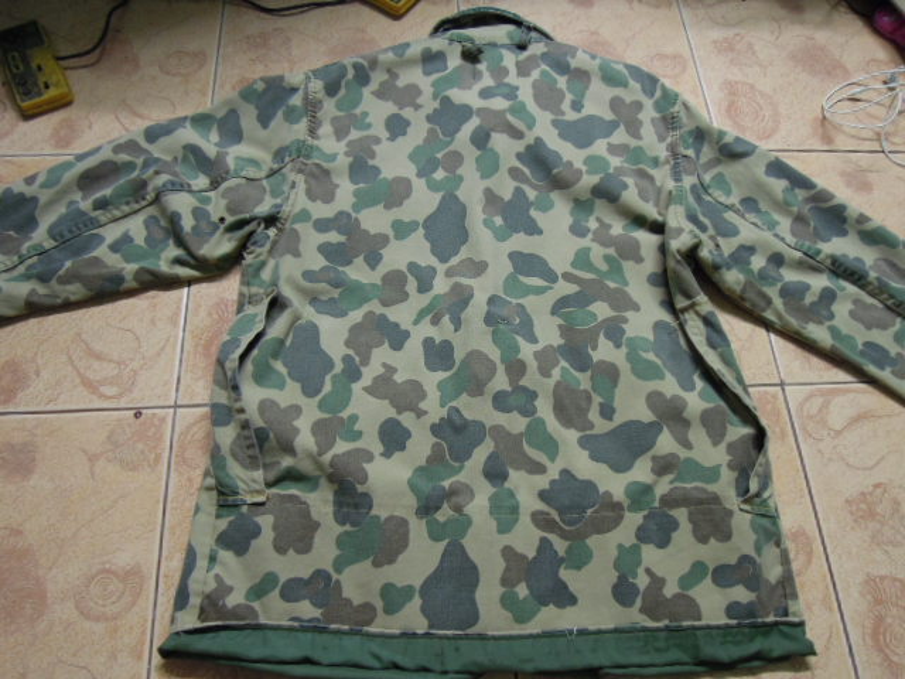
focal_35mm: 24
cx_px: 452
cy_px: 340
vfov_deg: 56.8
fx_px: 627
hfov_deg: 71.6
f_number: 2.8
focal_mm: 4.3
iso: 400
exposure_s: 1/10
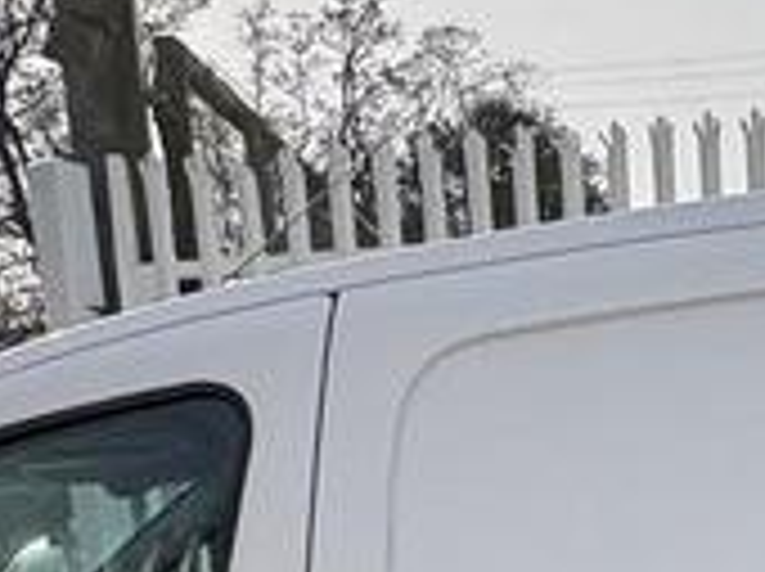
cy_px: 802
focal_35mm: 74
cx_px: 675
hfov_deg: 25.6
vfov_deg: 18.1
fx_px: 1633
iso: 40
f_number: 2.2
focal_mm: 2.22
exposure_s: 1/1880
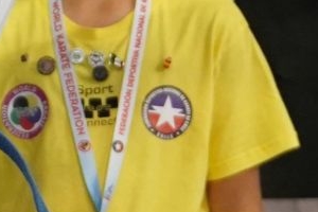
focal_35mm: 1482
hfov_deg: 1.4
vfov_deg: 0.9
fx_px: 13090
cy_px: -264
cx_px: 498
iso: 3200
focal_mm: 165
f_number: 2.8
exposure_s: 1/1000
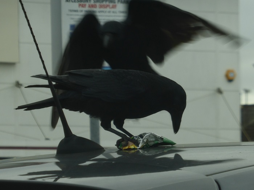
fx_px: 1942
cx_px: 127
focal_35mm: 265
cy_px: 95
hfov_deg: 7.5
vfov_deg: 5.6
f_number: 5.8
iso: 100
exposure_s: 1/160
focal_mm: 47.3
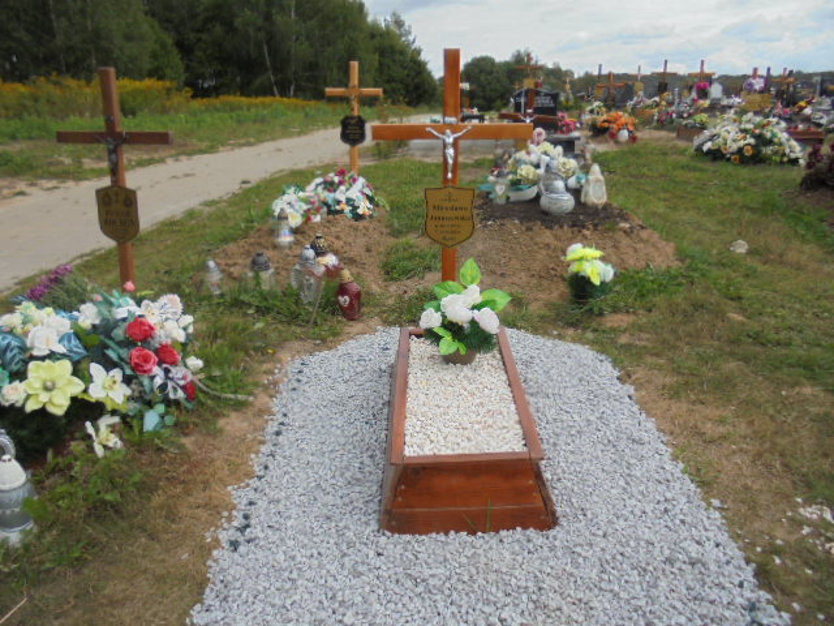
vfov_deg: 53.1
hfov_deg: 67.3
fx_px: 626
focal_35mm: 26
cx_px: 417
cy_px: 313
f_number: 3.5
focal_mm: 4.6
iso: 100
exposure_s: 1/800
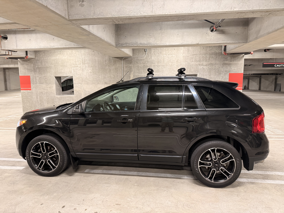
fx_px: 197
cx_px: 142
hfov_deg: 71.6
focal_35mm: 24
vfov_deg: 56.8
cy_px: 106
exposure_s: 1/60
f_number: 1.78
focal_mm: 6.76
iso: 320
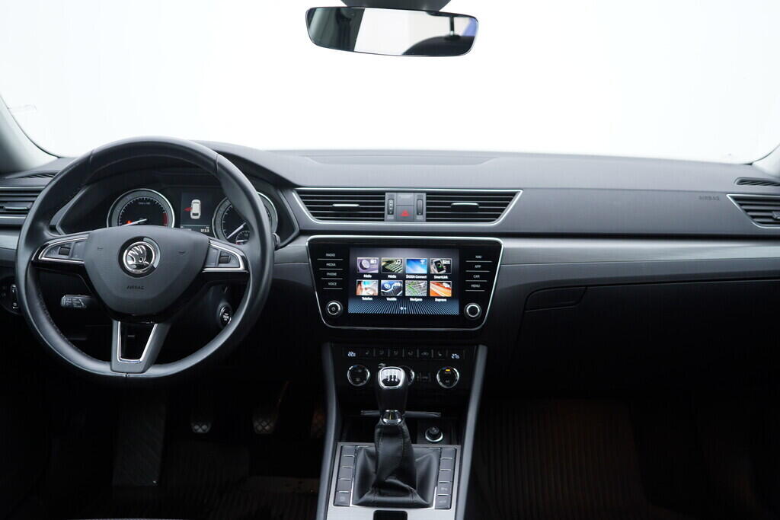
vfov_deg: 36.9
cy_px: 260
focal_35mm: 36
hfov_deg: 53.1
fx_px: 780
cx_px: 390
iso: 125
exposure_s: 1/40
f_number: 2.8
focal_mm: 24
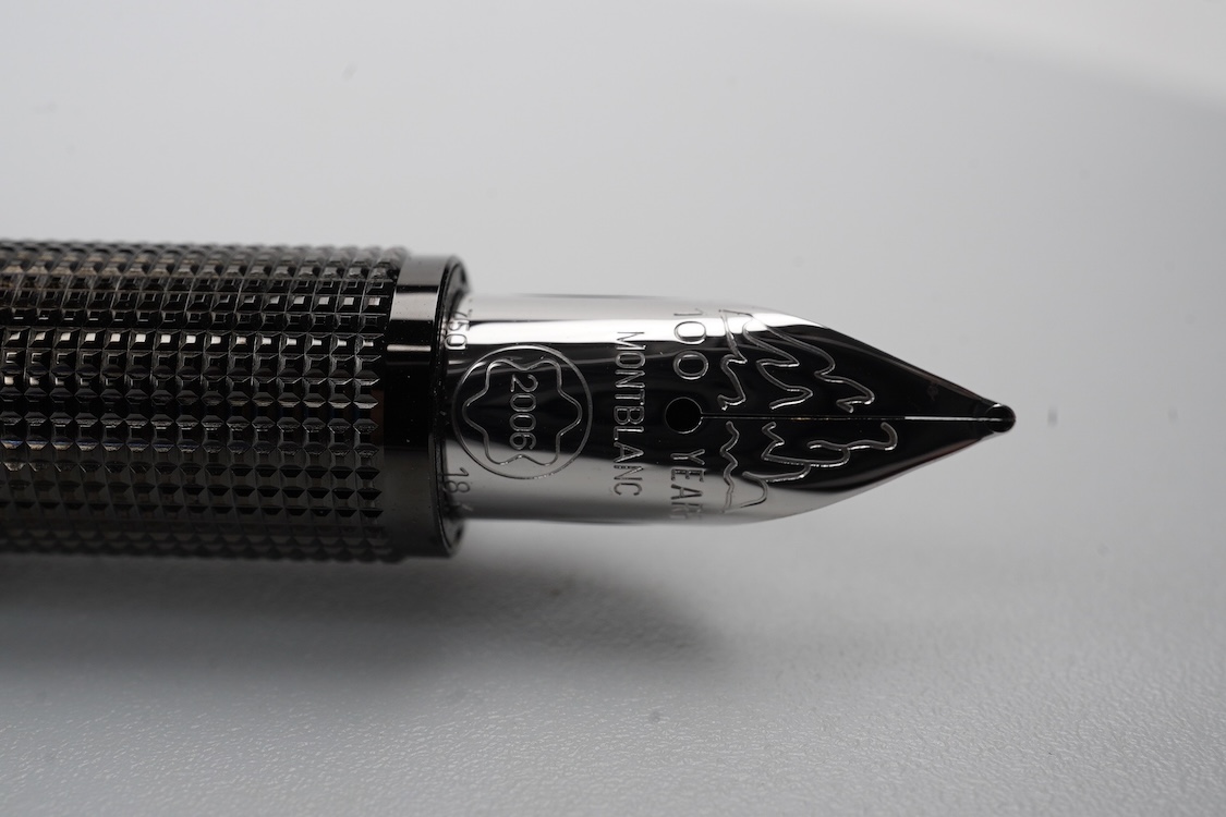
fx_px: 1532
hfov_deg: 43.6
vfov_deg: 29.9
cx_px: 613
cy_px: 408
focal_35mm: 45
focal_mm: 30
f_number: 22
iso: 400
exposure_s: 1/100
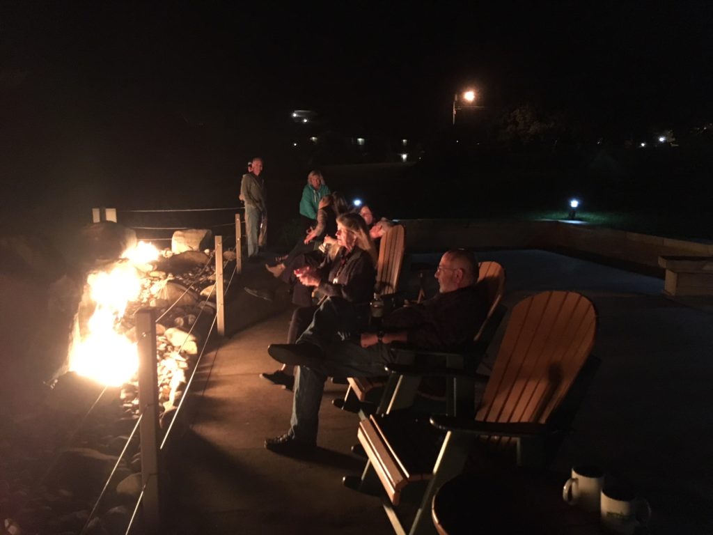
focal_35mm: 29
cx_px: 356
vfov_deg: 48.2
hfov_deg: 61.7
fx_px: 597
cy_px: 268
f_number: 2.2
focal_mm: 4.15
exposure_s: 1/15
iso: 320
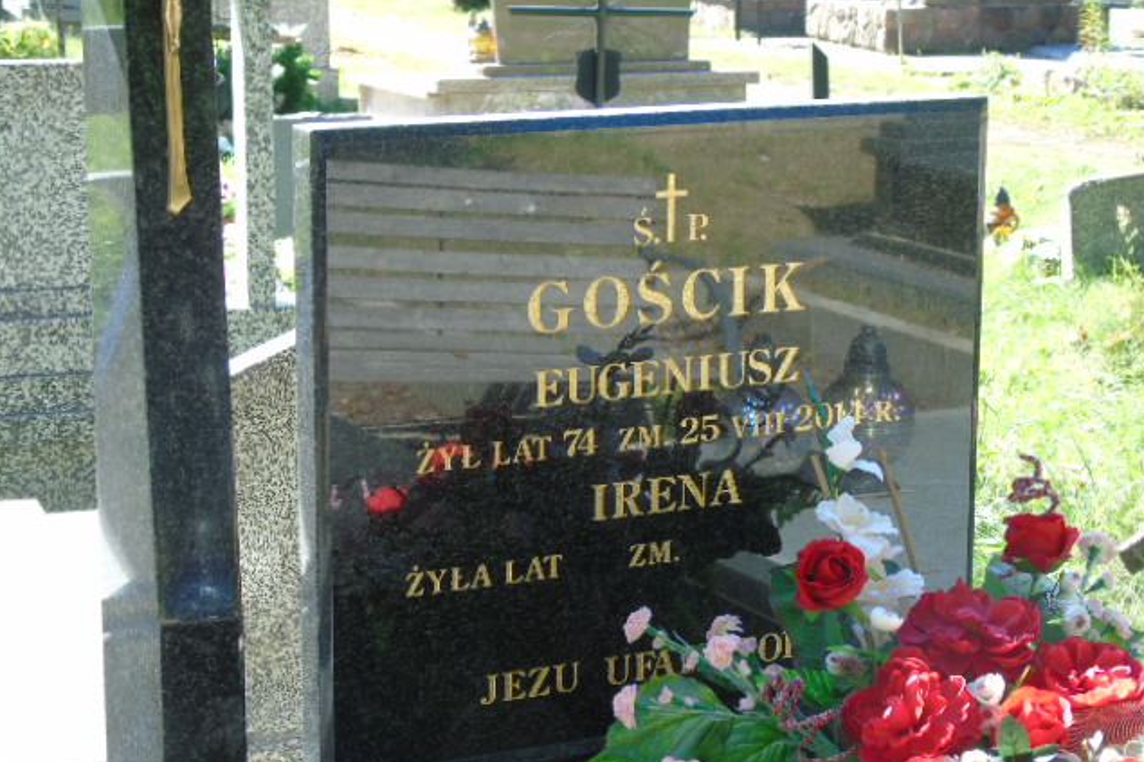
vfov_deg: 15.9
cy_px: 427
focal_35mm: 86
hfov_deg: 23.7
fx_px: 2732
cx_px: 569
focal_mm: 15
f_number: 4.1
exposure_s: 1/80
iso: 80
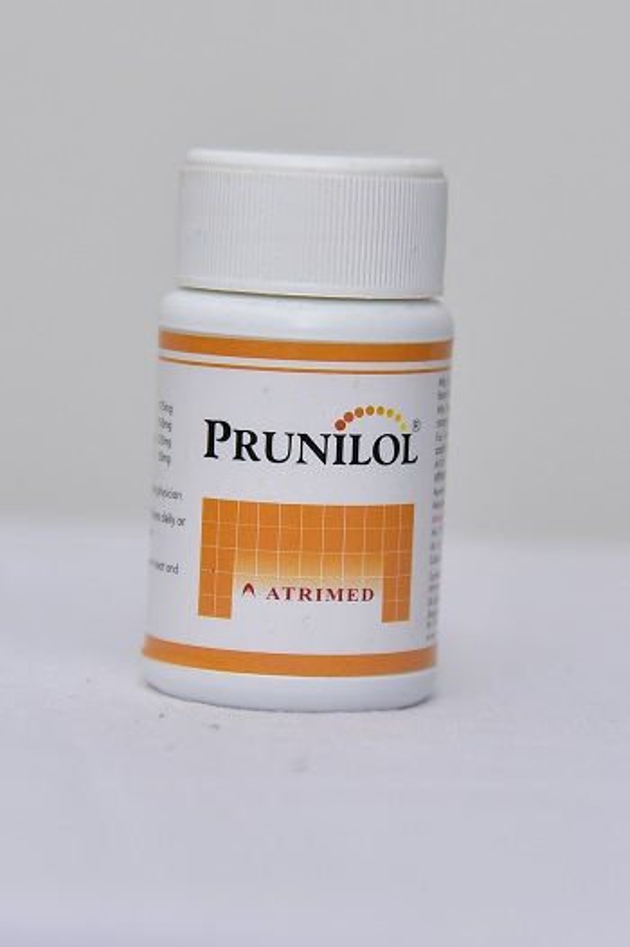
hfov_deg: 11.4
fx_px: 3154
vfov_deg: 17.1
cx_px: 315
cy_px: 474
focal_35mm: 120
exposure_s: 1/200
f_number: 5
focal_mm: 120
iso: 1600
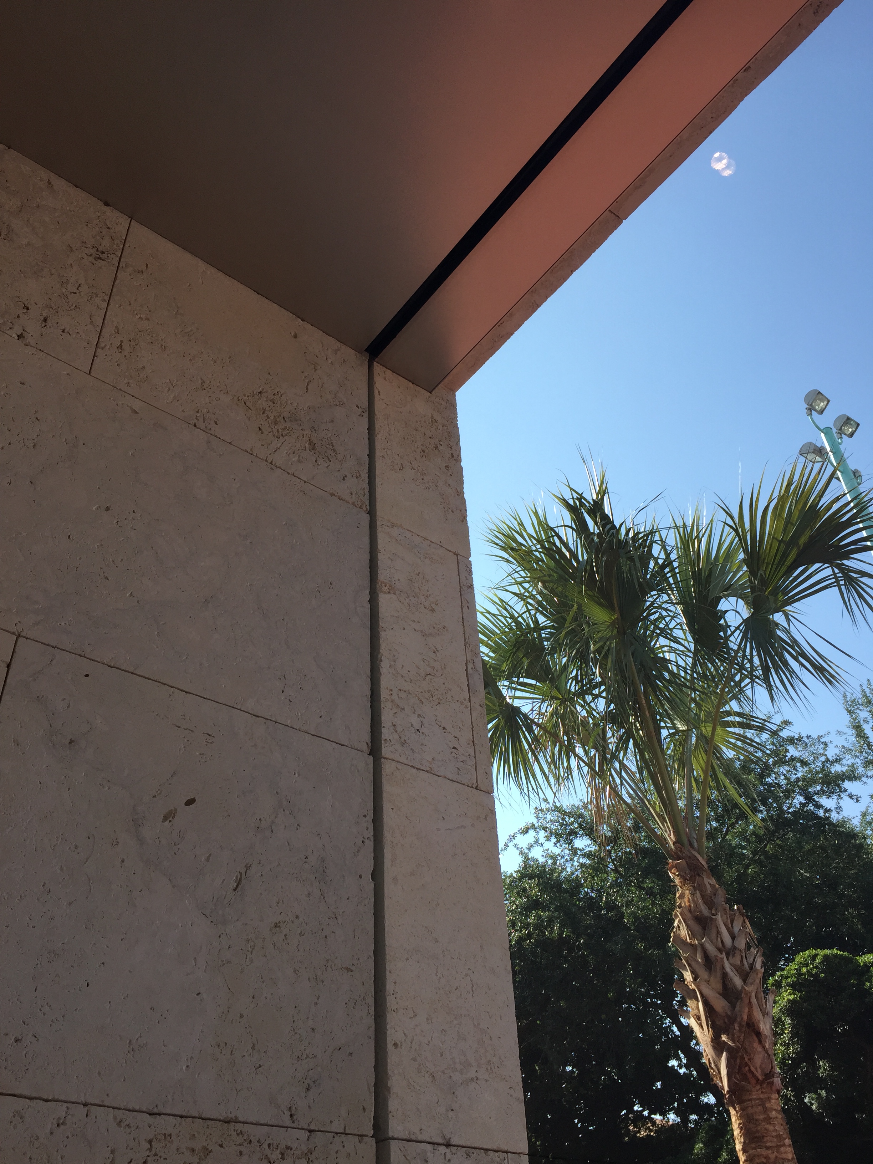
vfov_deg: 61.7
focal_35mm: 29
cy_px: 582
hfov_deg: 48.2
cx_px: 436
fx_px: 975
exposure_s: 1/989
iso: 32
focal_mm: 4.15
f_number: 2.2
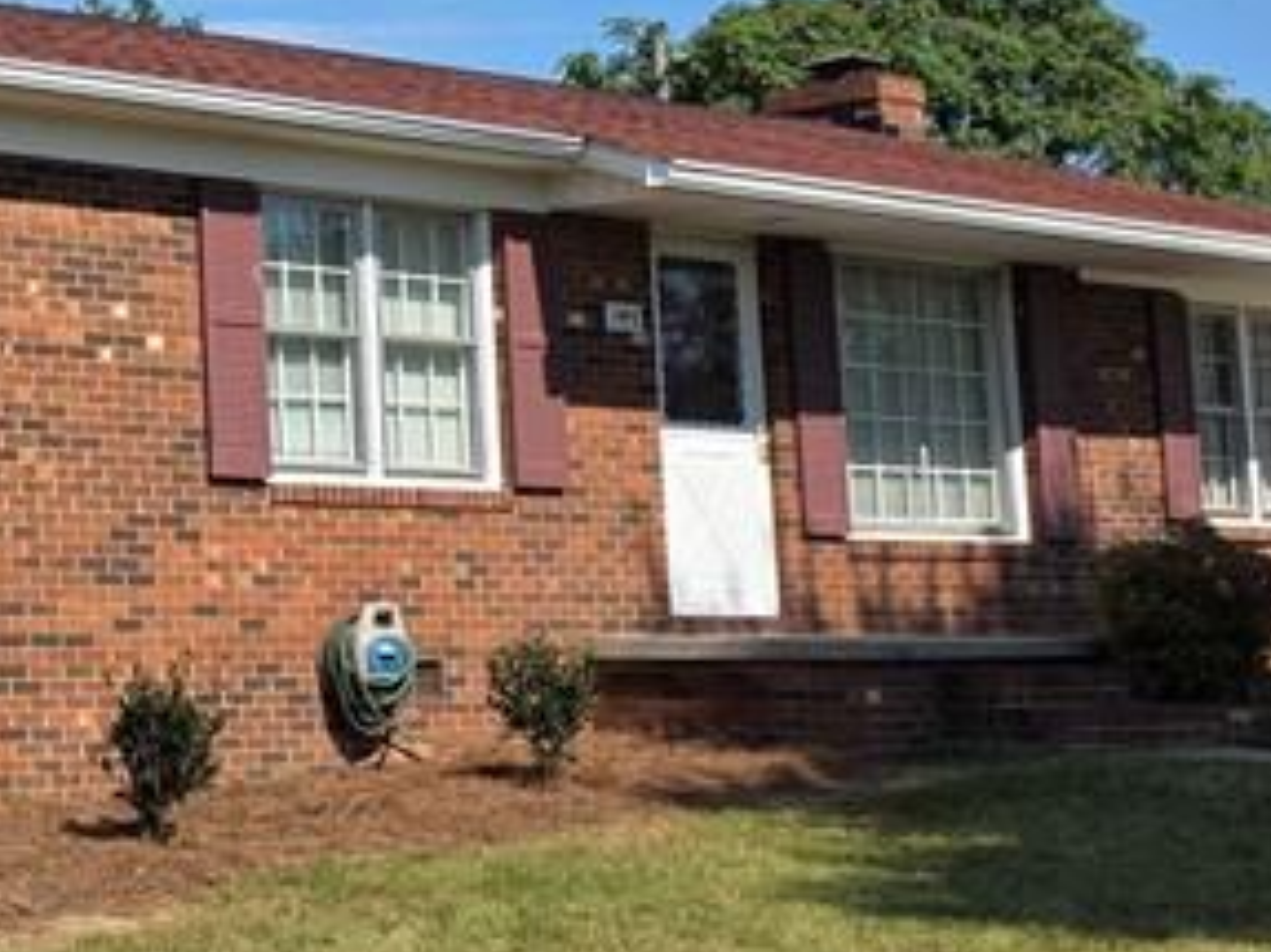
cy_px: 266
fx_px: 3010
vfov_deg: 17.9
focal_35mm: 82
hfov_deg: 21.2
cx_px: -465
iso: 80
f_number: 1.7
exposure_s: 1/5958
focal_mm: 6.3
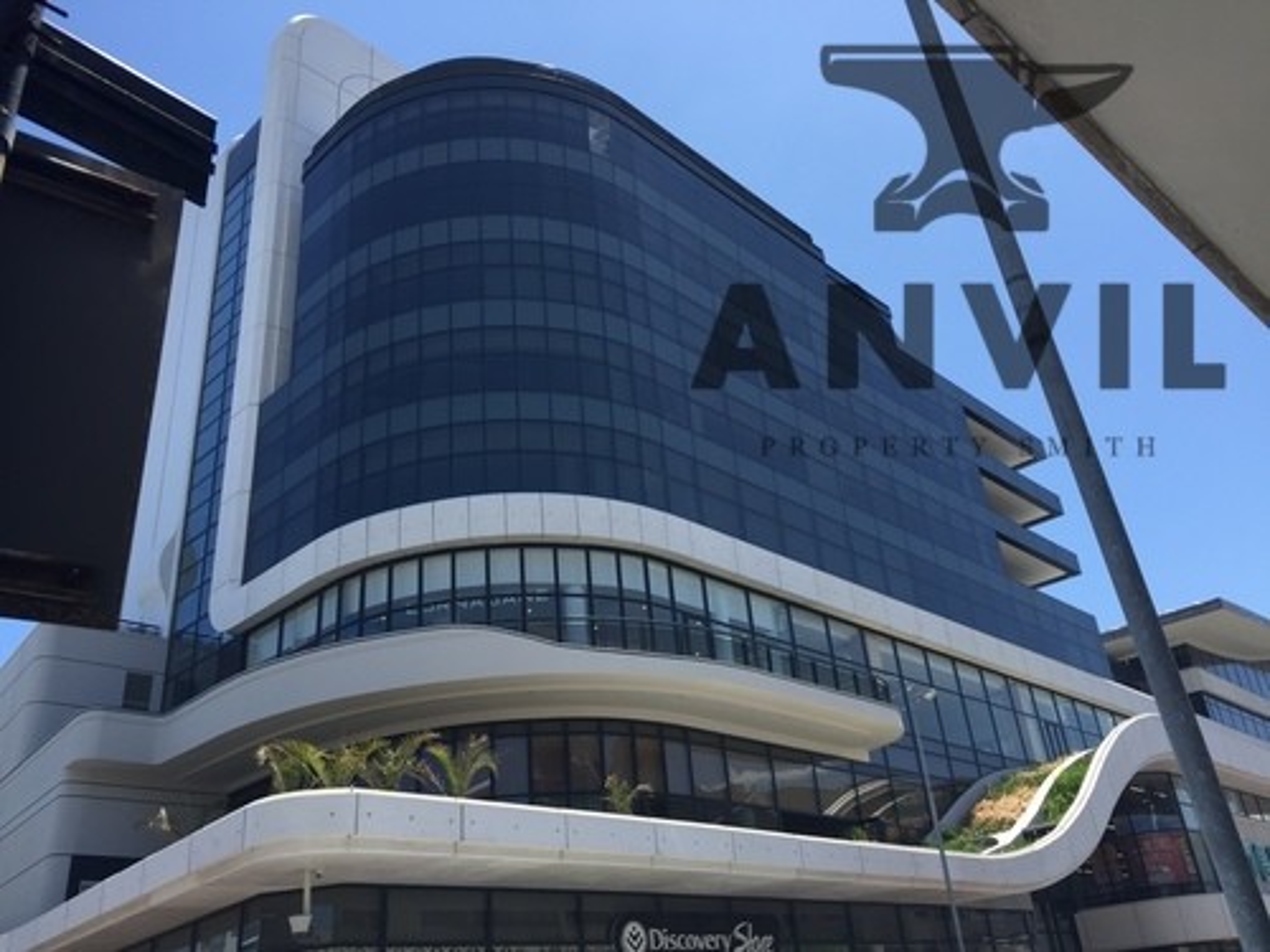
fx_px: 1064
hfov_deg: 61.7
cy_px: 476
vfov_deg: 48.2
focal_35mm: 29
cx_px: 635
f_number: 2.2
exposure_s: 1/1364
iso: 32
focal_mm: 4.15
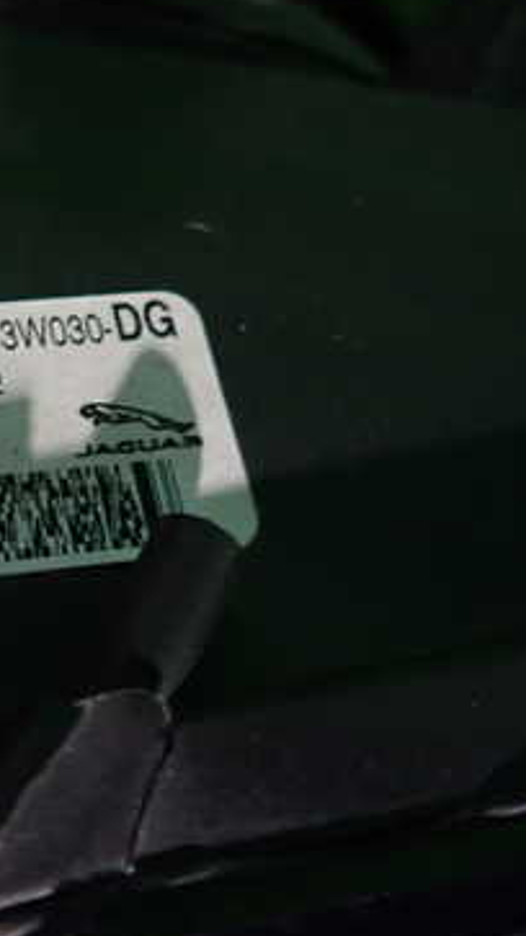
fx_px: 1117
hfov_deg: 24.0
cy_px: 441
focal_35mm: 45
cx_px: -116
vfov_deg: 45.5
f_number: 2
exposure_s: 1/30
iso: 500
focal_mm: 4.5
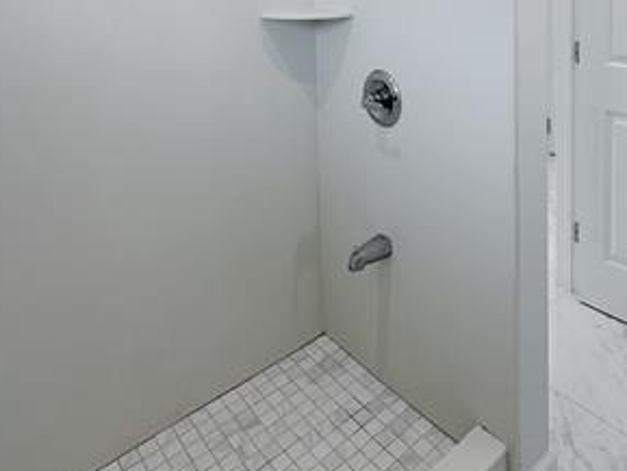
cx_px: 401
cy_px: -17
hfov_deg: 57.4
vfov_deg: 39.2
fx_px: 562
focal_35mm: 31
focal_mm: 2.22
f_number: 2.2
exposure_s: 1/120
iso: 64
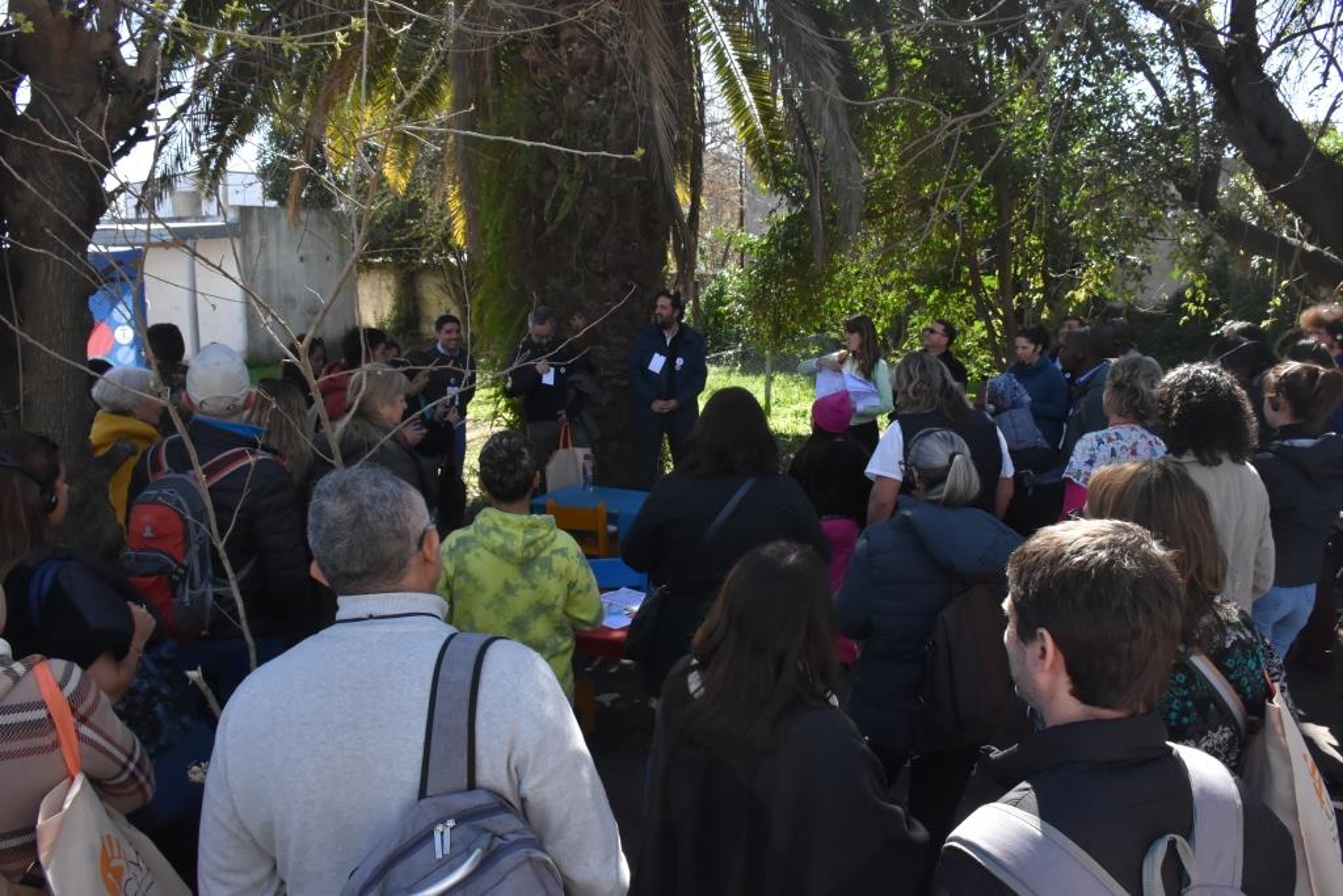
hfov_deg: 67.4
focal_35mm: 27
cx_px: 672
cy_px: 448
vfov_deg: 47.9
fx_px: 1007
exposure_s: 1/500
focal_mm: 18
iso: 1600
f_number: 13
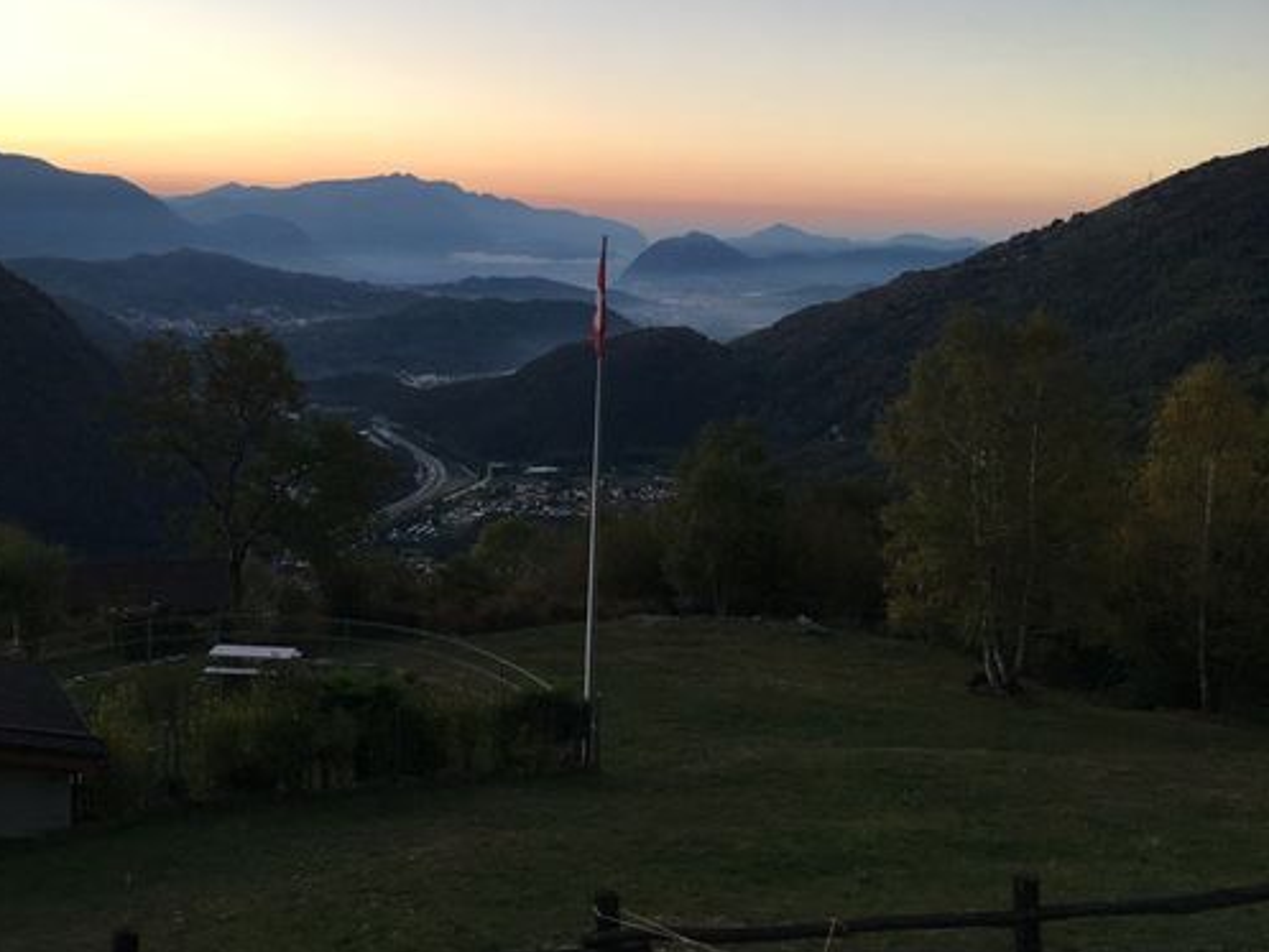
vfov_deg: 40.5
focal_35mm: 35
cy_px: 383
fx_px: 1283
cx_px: 506
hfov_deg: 52.2
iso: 40
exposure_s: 1/100
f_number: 2.2
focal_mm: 4.15
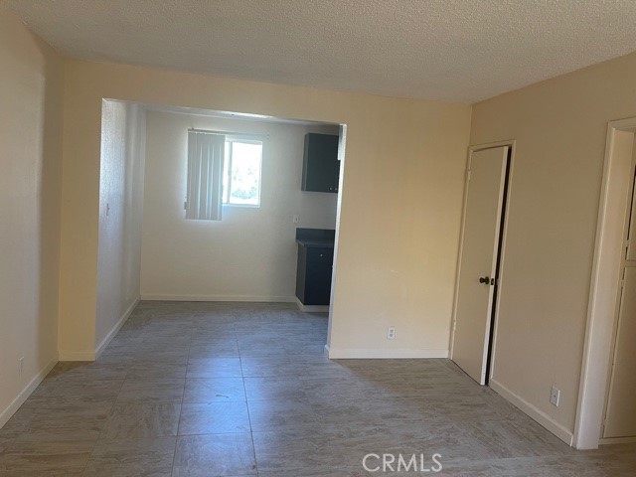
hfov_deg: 67.3
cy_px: 238
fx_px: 478
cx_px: 318
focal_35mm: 26
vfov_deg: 53.1
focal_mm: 5.1
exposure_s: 1/60
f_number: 1.6
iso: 160
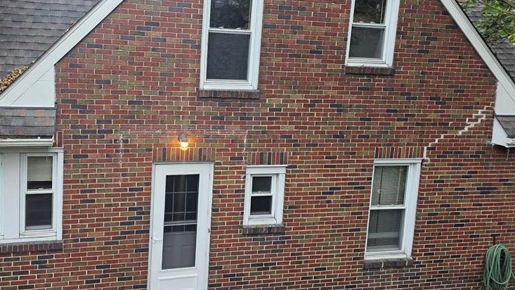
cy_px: 111
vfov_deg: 33.6
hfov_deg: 55.9
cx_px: 189
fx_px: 478
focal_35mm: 35
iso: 80
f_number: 1.7
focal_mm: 6.25
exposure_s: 1/120
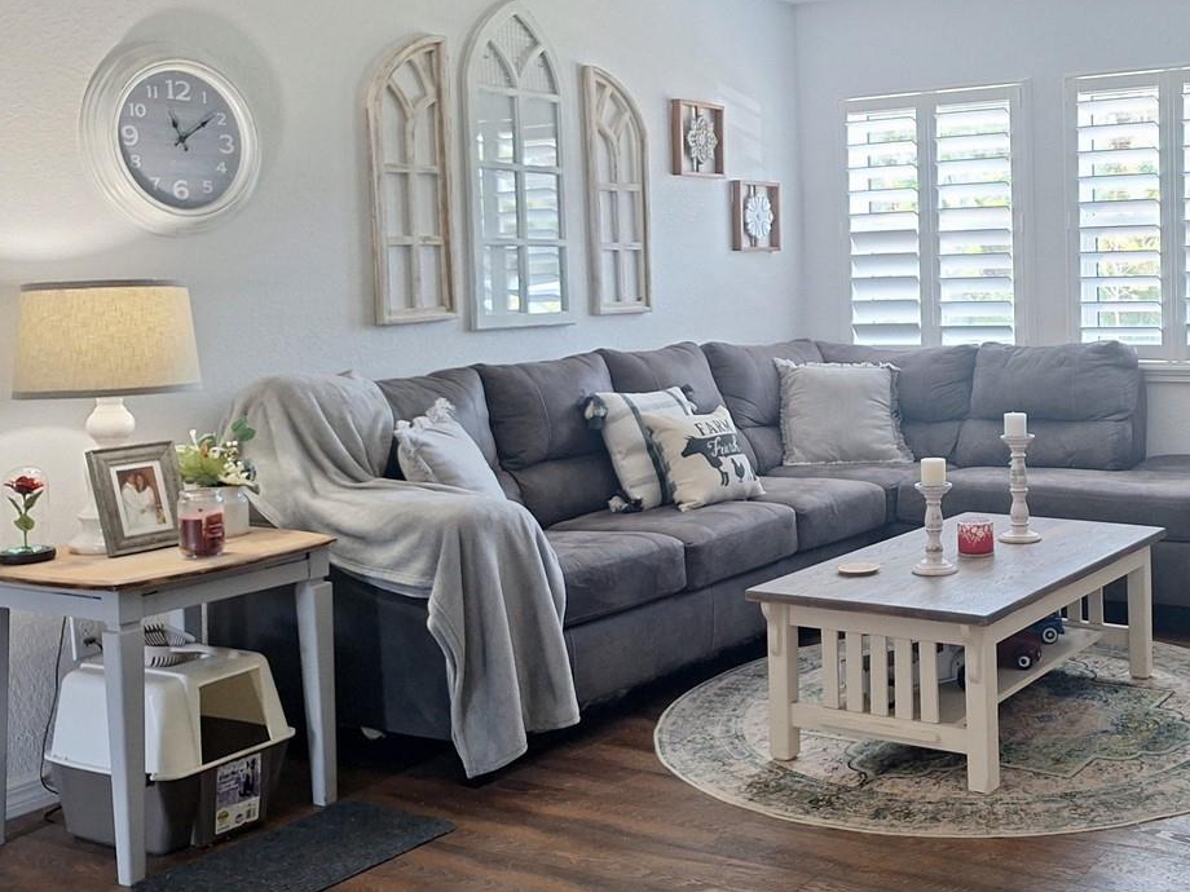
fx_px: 1375
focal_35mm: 40
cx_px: 942
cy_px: 326
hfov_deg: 44.6
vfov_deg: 35.7
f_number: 1.8
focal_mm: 5.54
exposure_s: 1/40
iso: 200
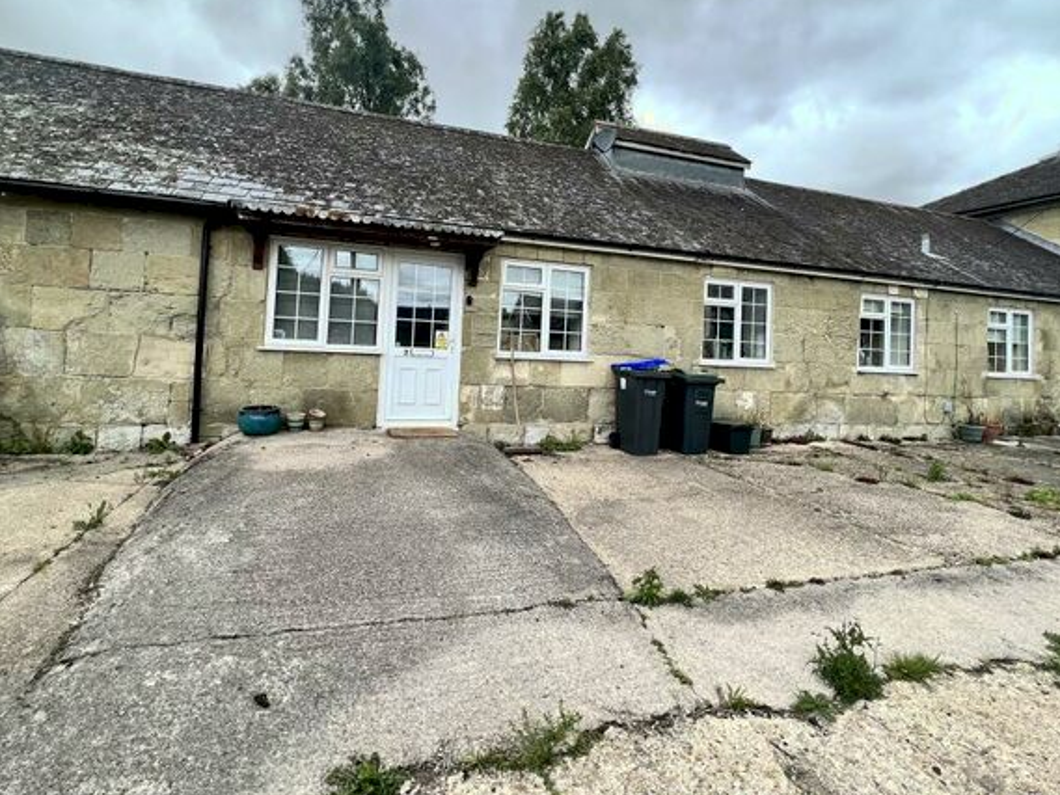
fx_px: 490
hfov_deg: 94.4
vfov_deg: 77.4
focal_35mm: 16
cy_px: 327
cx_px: 501
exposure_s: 1/686
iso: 32
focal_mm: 1.57
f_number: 1.8
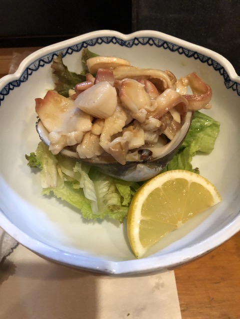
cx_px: 120
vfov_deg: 63.4
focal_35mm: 28
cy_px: 160
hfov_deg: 49.7
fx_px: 259
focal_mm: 4
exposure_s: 1/13
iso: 100
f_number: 1.8
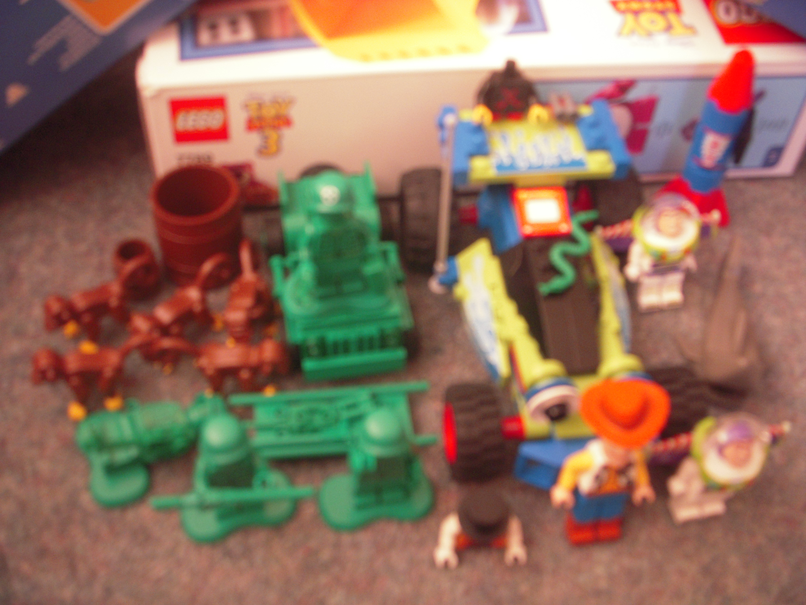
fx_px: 885
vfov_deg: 37.7
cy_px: 302
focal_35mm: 38
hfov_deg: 49.0
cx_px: 403
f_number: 3.3
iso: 200
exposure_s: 1/8
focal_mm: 6.3
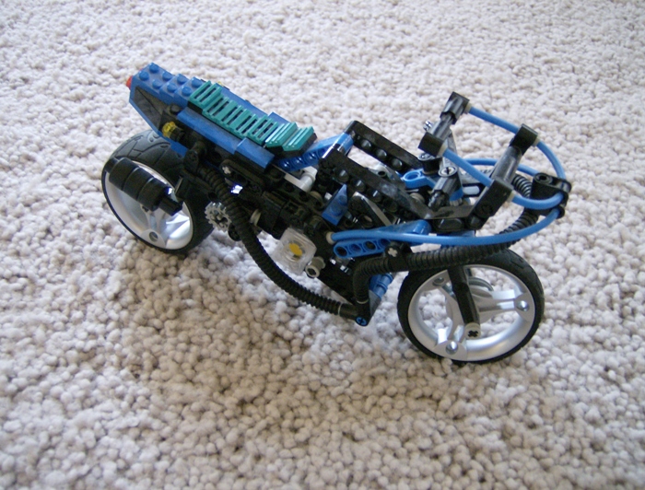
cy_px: 245
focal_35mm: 36
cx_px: 322
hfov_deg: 51.1
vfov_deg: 40.0
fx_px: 674
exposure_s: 1/11.9
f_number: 2.8
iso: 200
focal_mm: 6
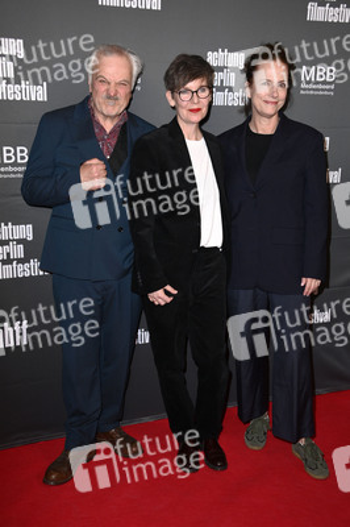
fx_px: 584
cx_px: 175
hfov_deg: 33.3
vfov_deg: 48.5
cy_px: 264
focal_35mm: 40
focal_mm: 40
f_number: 6.3
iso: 1250
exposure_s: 1/250
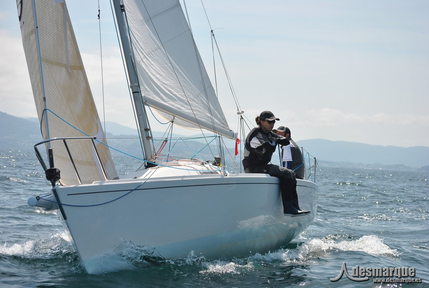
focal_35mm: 112
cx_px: 214
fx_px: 1343
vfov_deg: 12.2
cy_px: 144
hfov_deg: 18.1
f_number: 5.6
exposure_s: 1/500
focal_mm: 75
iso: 100
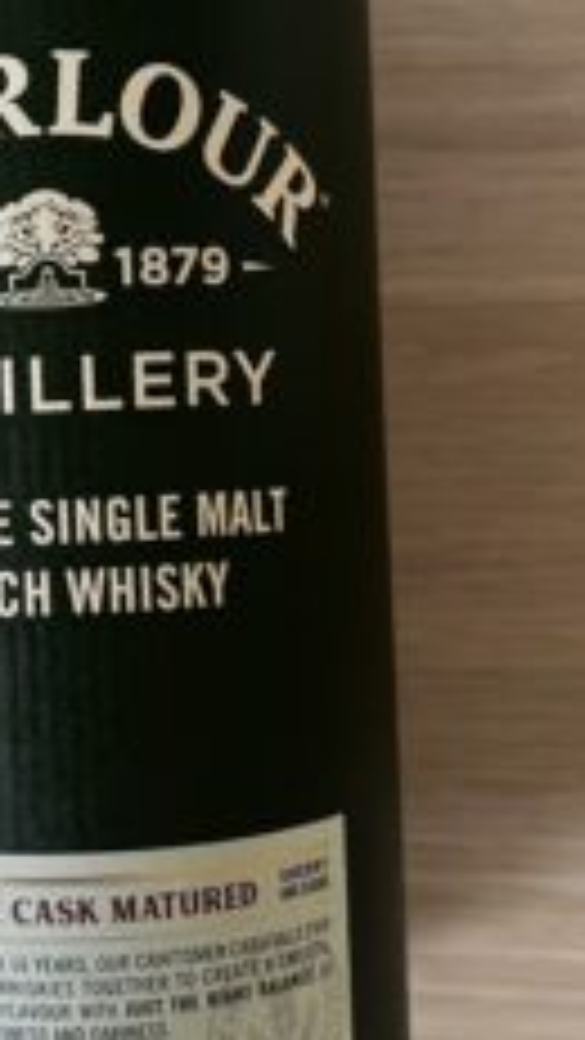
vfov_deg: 42.0
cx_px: 58
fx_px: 1351
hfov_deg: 23.8
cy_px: 450
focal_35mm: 49
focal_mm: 5.7
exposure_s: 1/60
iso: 200
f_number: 1.5
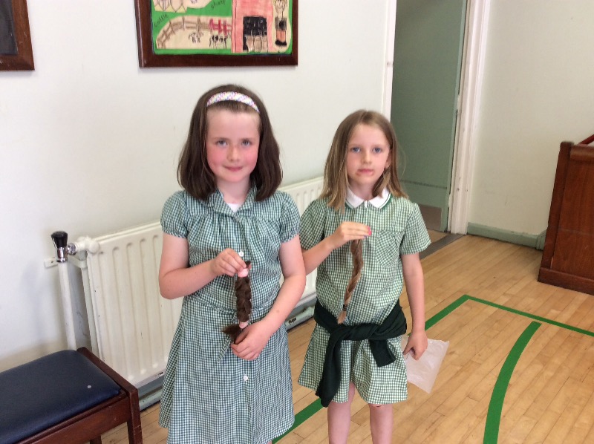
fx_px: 548
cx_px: 297
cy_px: 222
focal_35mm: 32
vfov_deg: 44.1
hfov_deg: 56.9
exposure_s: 1/33
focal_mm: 3.3
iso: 40
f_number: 2.4
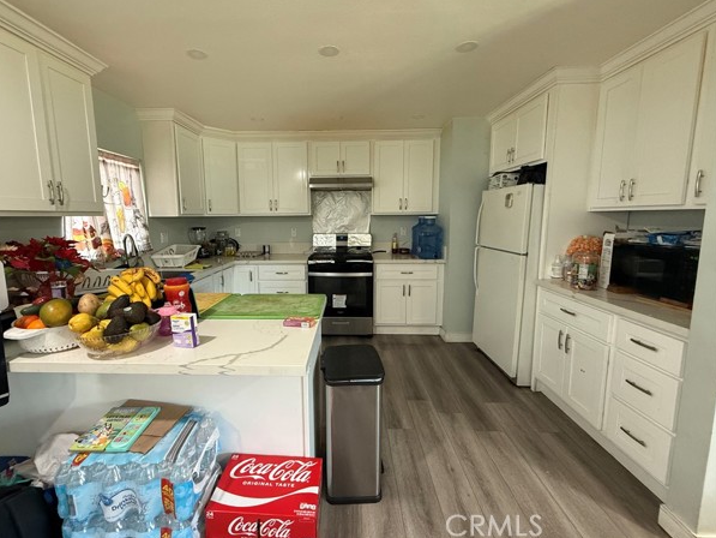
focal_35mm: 15
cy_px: 255
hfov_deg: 98.0
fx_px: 310
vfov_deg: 81.7
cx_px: 337
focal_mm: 2.22
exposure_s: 1/60
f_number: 2.2
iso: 400
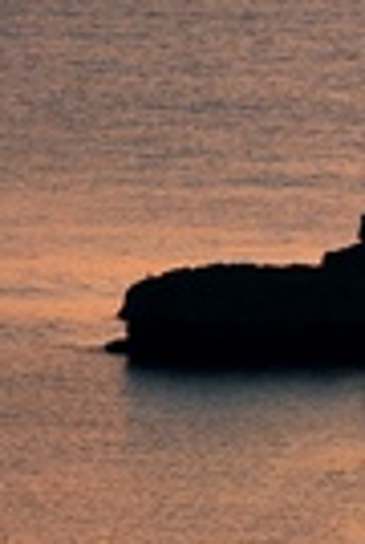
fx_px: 10655
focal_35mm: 704
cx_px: 803
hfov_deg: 2.0
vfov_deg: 2.9
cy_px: 382
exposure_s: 1/80
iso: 100
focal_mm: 105
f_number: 7.1
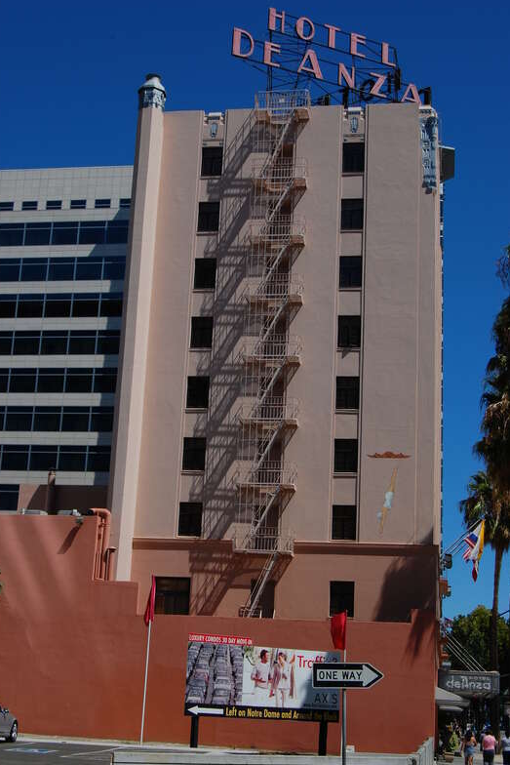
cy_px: 382
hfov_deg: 25.3
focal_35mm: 54
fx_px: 1136
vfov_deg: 37.2
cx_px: 253
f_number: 16
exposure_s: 1/200
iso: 200
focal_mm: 35
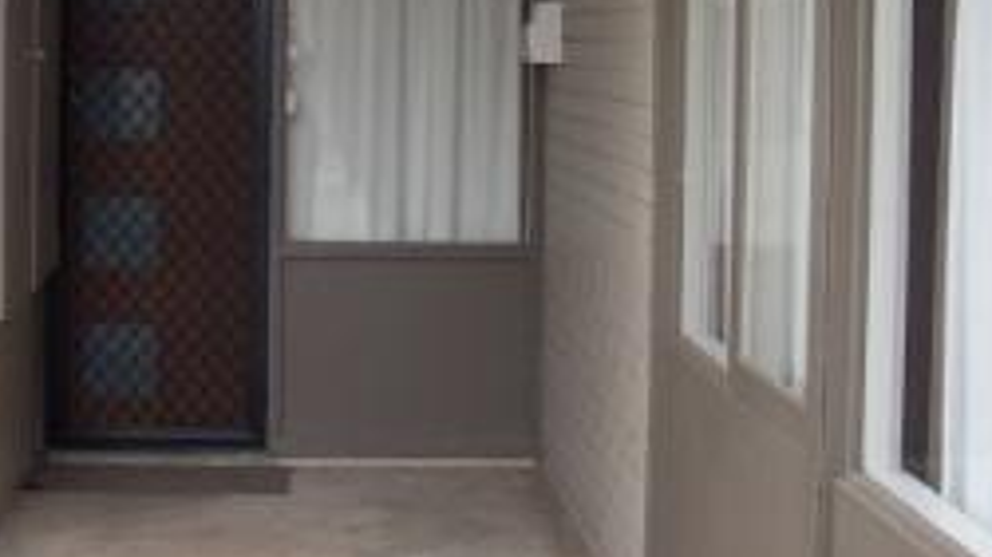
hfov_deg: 29.2
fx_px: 1893
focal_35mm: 72
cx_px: 360
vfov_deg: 16.6
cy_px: 71
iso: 64
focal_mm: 6.2
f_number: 2.8
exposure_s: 1/68.3
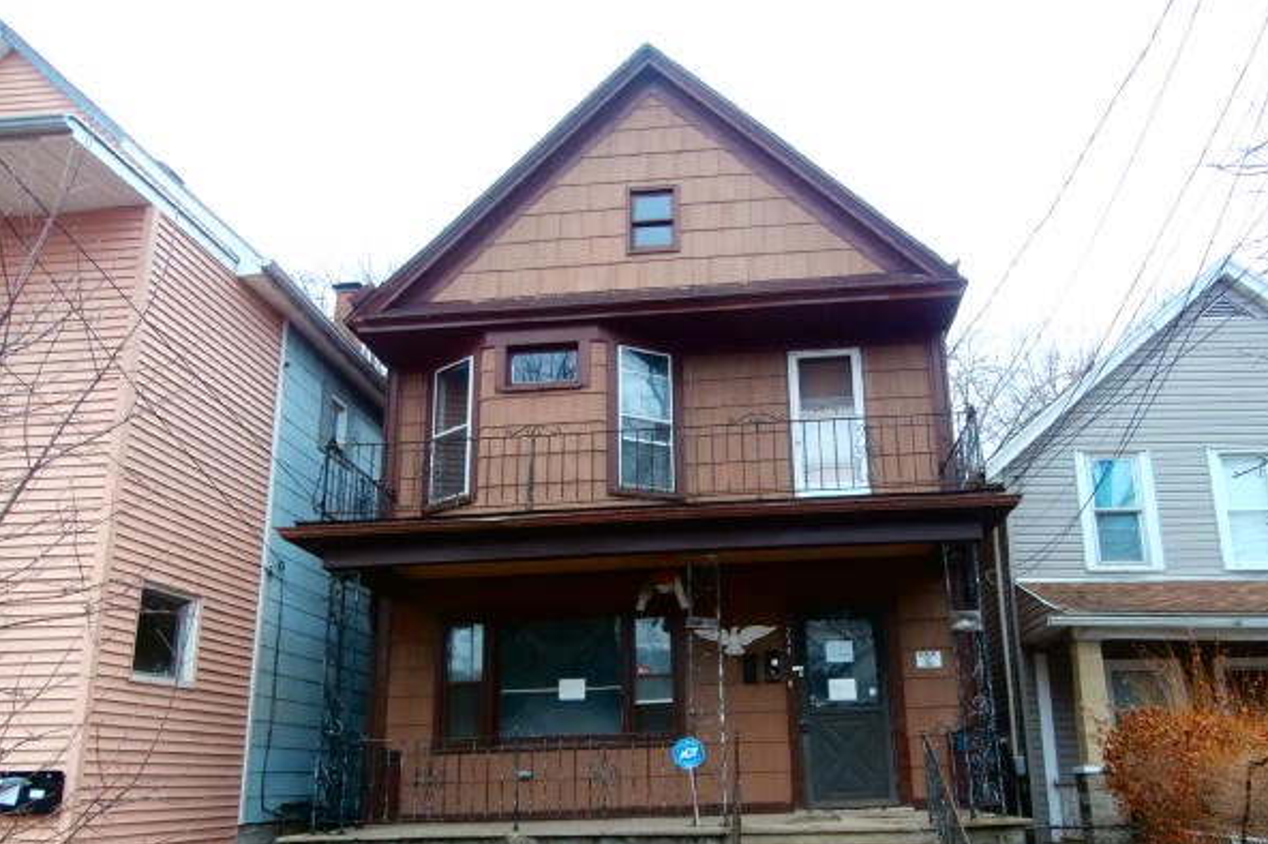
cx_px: 683
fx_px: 950
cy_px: 510
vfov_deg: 47.6
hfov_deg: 67.3
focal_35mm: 27
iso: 100
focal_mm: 4.2
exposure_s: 1/125
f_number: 3
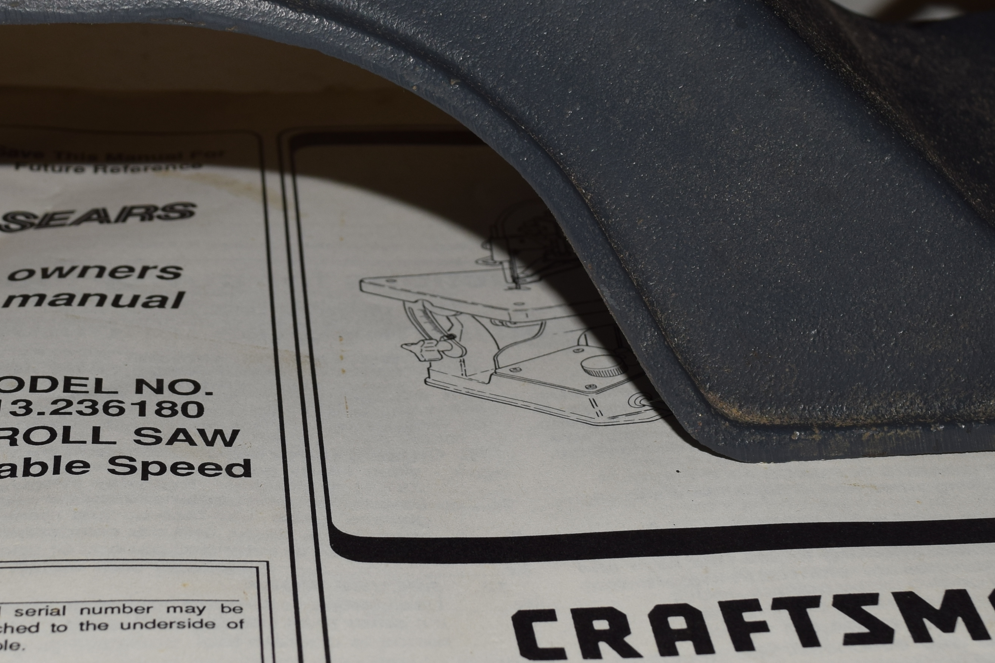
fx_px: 2325
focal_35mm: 84
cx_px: 388
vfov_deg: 16.2
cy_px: 254
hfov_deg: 24.1
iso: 100
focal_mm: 25
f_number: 8
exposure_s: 1/60
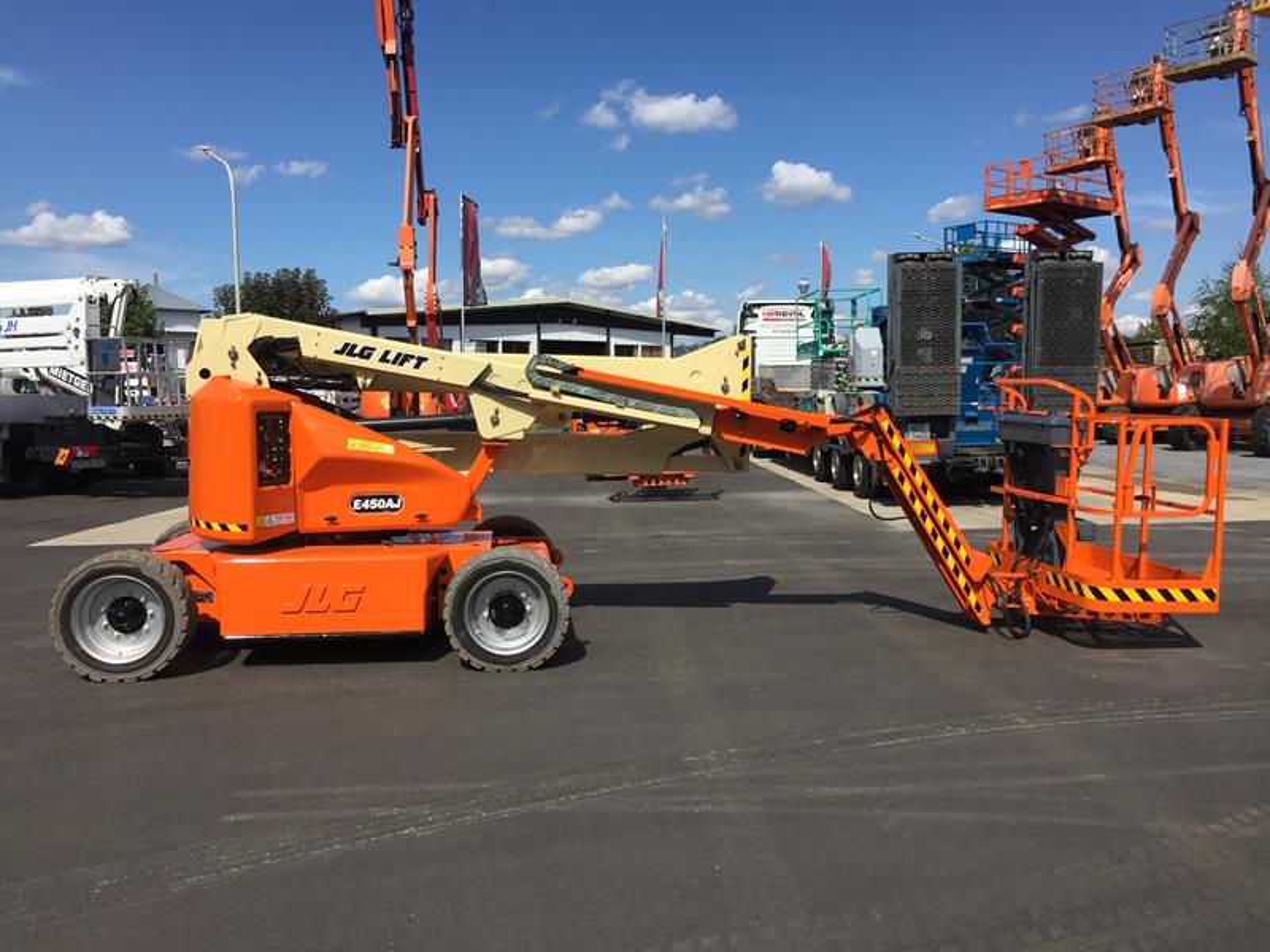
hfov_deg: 61.7
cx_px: 635
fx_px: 1064
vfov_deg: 48.2
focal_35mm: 29
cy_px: 476
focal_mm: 4.15
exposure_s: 1/2326
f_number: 2.2
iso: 32
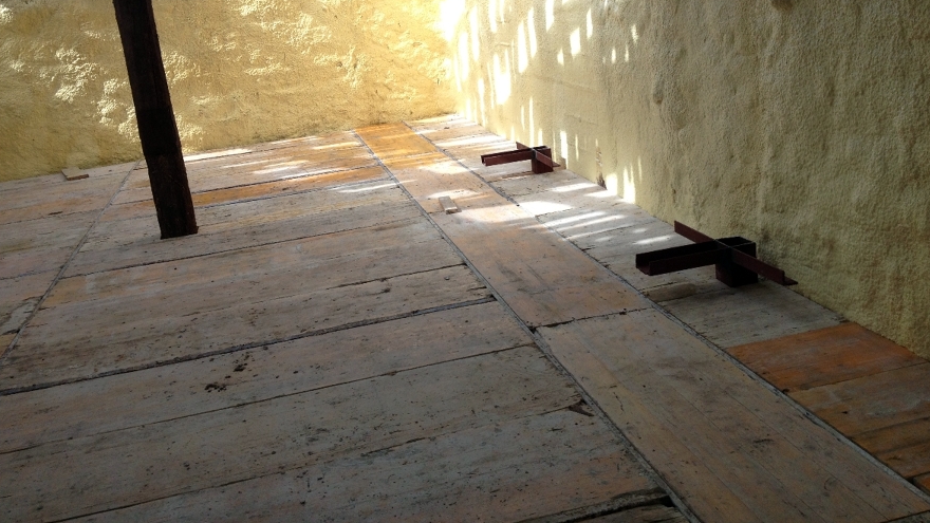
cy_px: 167
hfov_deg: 51.6
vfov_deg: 30.2
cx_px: 460
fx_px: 962
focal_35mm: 39
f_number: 2.4
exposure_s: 1/456
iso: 80
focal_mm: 4.28
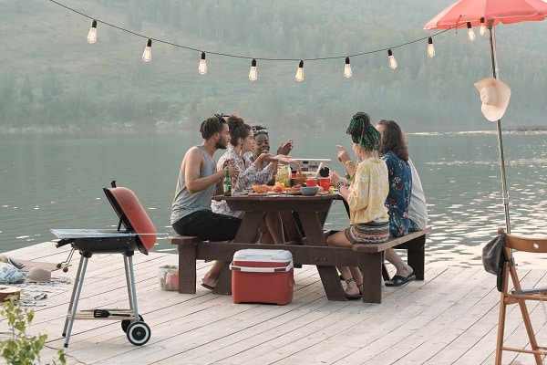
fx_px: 1276
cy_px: 182
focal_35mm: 84
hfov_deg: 24.2
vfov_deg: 16.3
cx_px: 274
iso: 640
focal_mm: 56
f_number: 5.6
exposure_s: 1/320
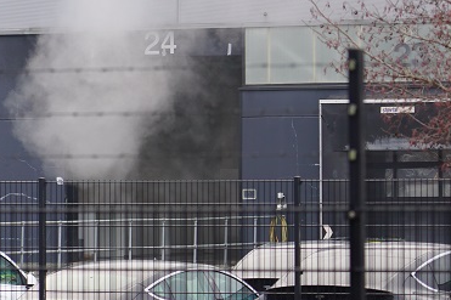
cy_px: 111
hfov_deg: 7.3
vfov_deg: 4.9
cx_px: 50
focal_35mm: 283
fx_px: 3544
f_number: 4
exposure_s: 1/125
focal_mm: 105
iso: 160
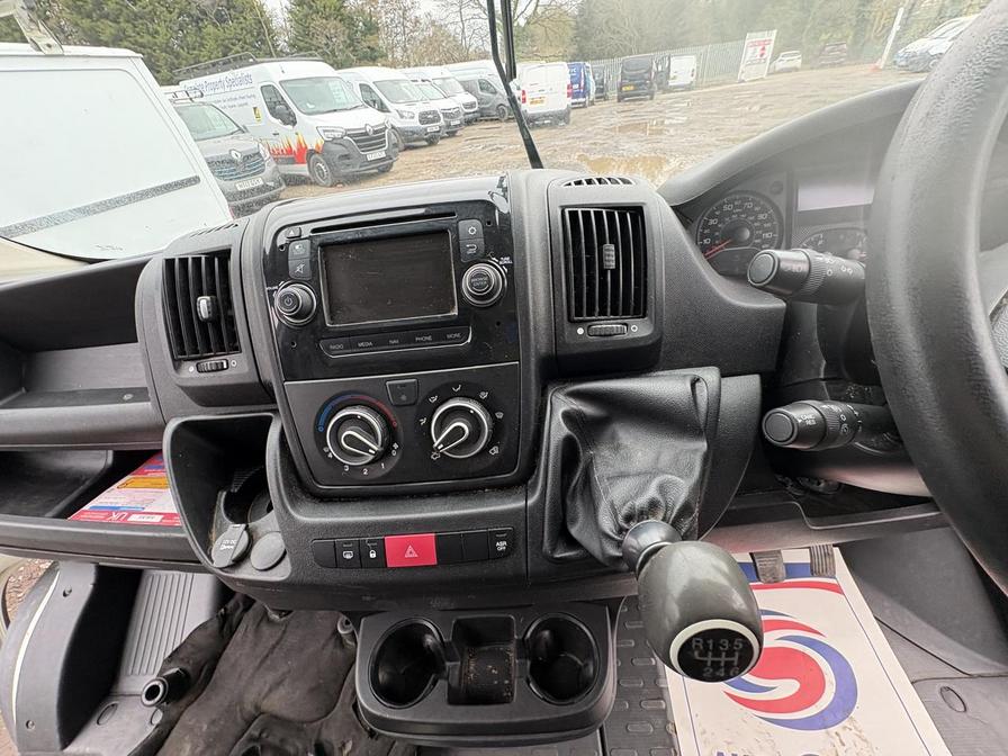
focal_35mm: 14
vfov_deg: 85.7
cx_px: 504
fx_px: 408
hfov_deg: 102.1
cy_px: 378
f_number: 2.2
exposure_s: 1/99
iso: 160
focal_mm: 2.22
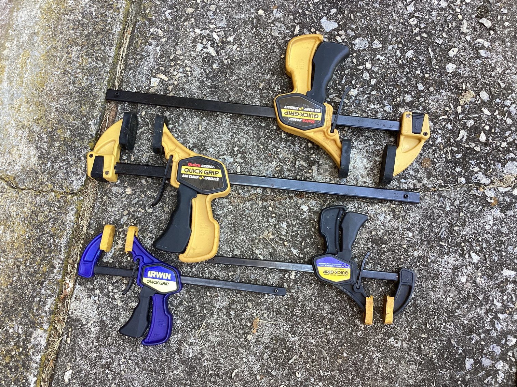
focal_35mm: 31
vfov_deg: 45.4
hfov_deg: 58.3
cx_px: 258
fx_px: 463
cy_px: 194
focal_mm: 3.3
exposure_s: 1/120
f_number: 2.4
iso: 80
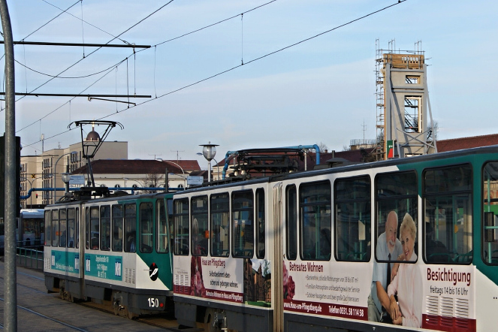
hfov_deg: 19.6
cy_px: 169
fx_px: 1424
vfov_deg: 13.3
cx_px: 399
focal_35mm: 103
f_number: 7.1
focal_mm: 35
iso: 100
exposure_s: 1/200
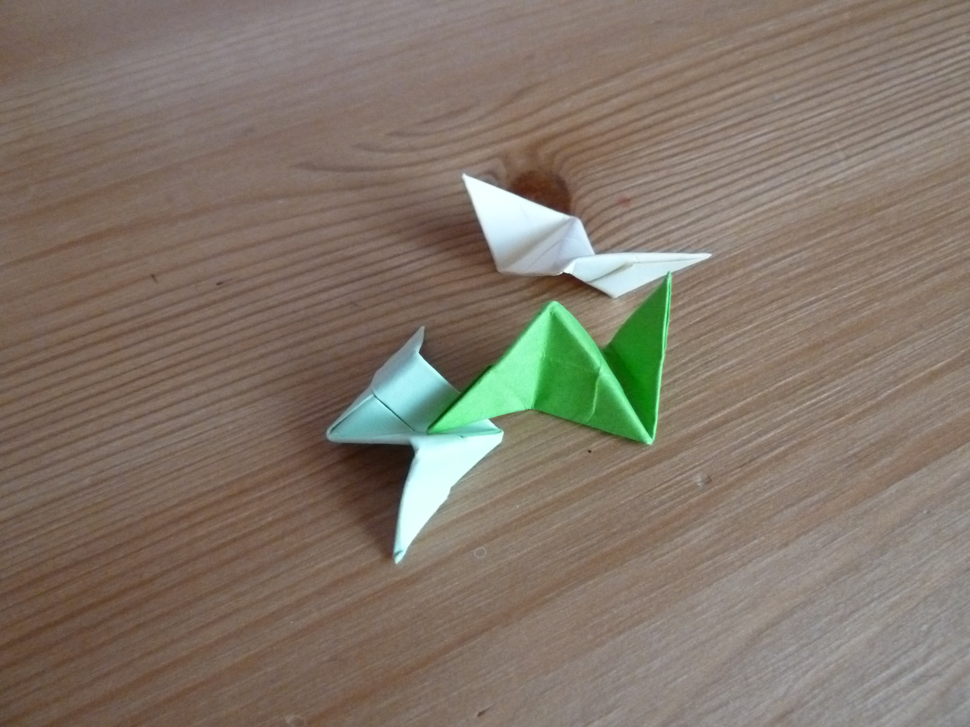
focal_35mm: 25
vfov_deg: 54.9
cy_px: 364
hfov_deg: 69.4
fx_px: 701
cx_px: 485
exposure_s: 1/50
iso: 800
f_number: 3.3
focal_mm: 4.1
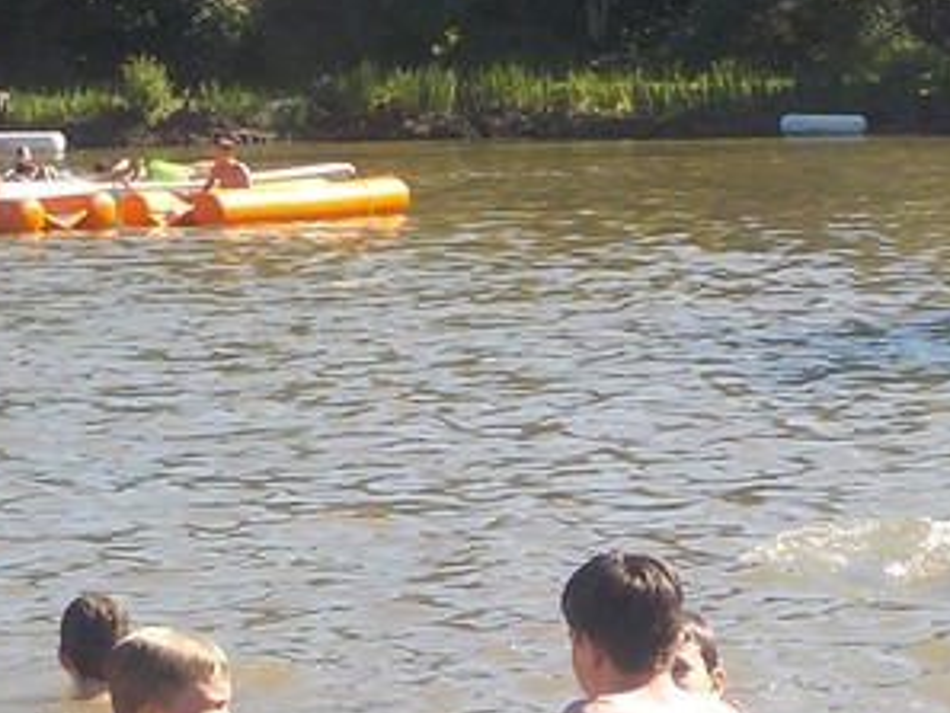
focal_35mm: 200
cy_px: 700
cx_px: 1033
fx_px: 5491
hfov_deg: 9.8
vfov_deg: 7.4
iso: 125
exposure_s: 1/400
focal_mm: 7.9
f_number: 4.7
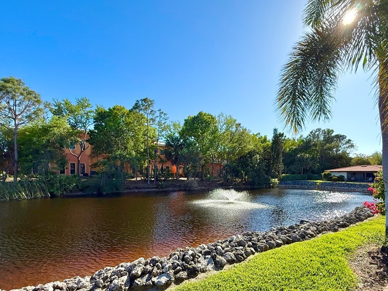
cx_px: 211
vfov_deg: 70.6
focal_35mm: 18
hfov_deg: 87.6
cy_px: 179
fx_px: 202
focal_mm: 2.22
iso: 64
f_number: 2.2
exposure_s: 1/1259
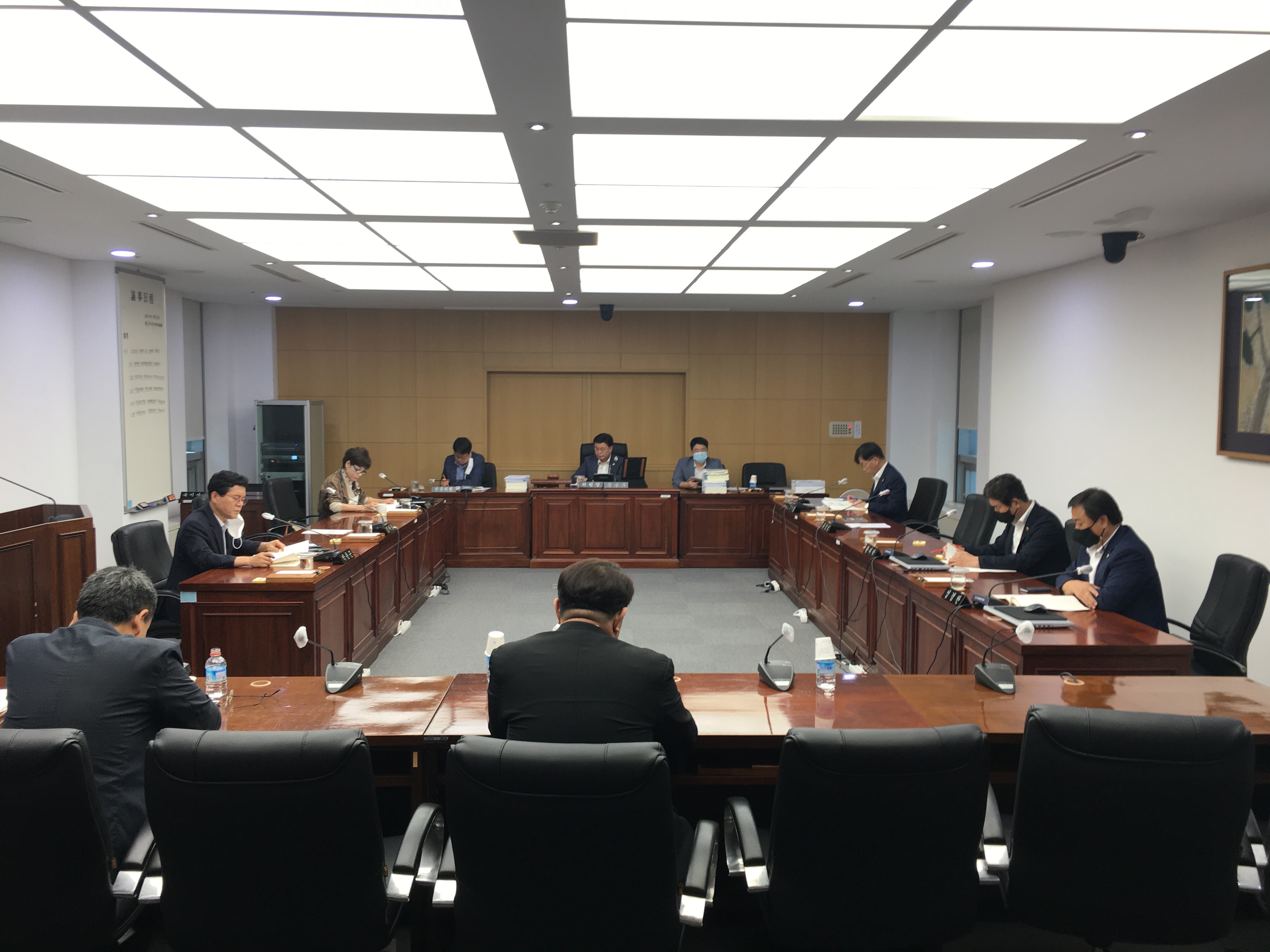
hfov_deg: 61.7
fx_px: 1064
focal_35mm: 29
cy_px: 476
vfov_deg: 48.2
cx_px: 635
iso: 25
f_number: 2.2
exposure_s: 1/30
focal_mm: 4.15
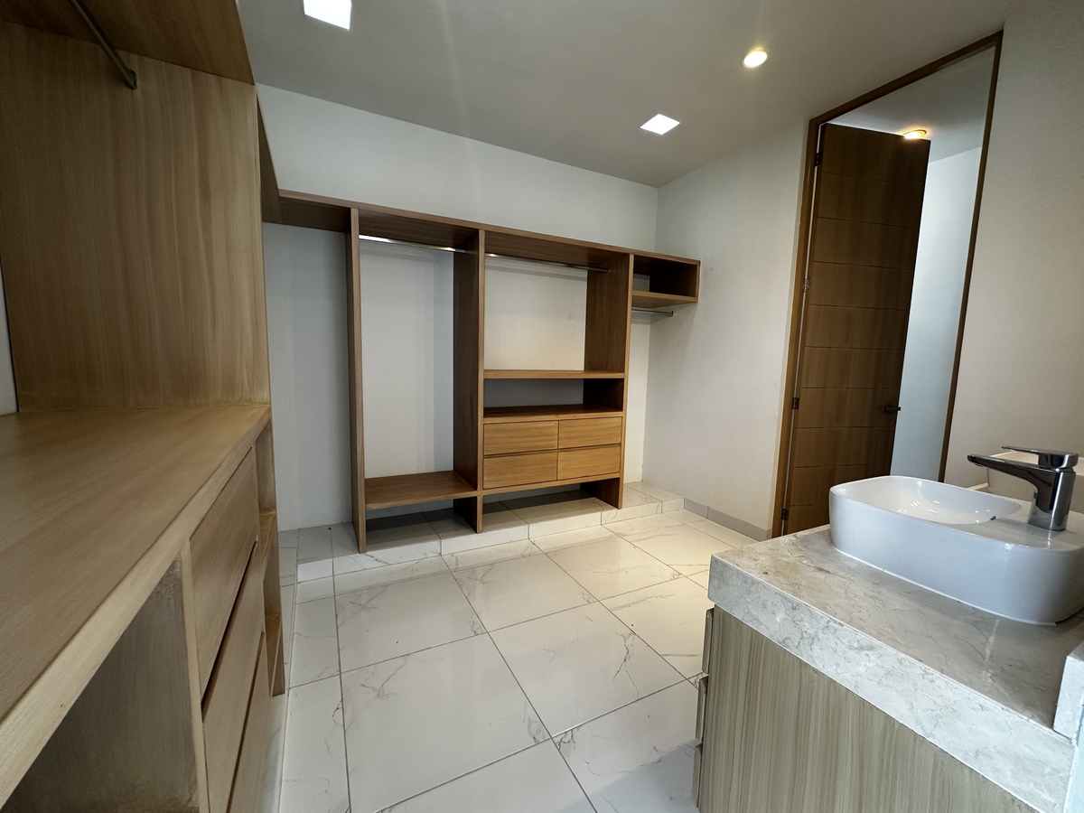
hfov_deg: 102.1
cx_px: 542
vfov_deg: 85.7
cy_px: 406
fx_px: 438
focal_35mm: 14
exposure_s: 1/99
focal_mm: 2.22
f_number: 2.2
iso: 125
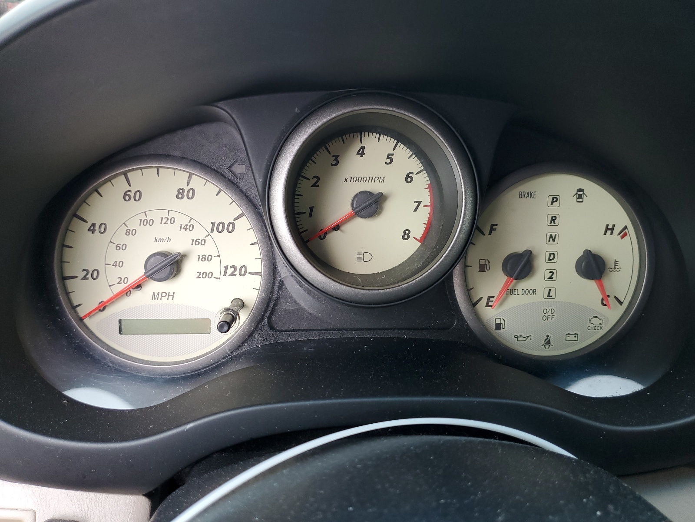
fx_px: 522
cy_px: 261
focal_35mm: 26
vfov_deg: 53.1
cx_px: 348
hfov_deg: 67.3
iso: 80
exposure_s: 1/60.2
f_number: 1.5
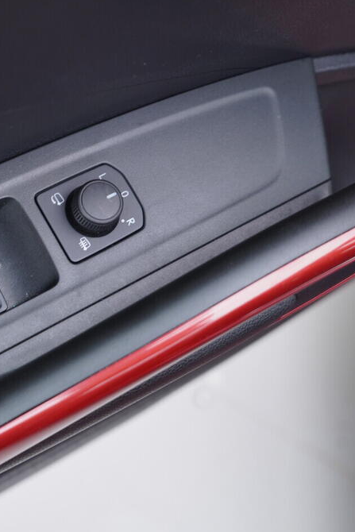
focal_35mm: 55
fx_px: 813
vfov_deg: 36.2
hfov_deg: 23.6
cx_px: 4
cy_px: 267
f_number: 2.8
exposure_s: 1/40
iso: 200
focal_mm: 24
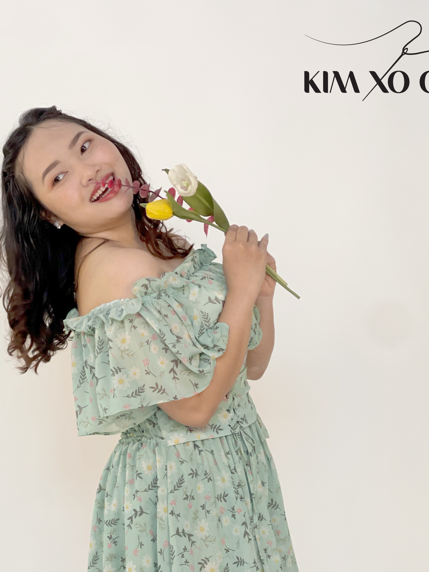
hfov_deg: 15.1
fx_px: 1619
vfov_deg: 19.9
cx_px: 175
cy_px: 431
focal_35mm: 98
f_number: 2.2
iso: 160
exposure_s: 1/50
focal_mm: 7.5
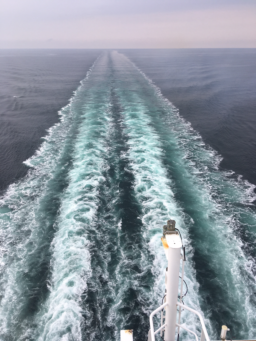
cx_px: 128
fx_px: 286
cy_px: 170
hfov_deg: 48.2
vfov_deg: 61.7
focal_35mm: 29
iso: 25
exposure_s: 1/396
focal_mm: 4.15
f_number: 2.2
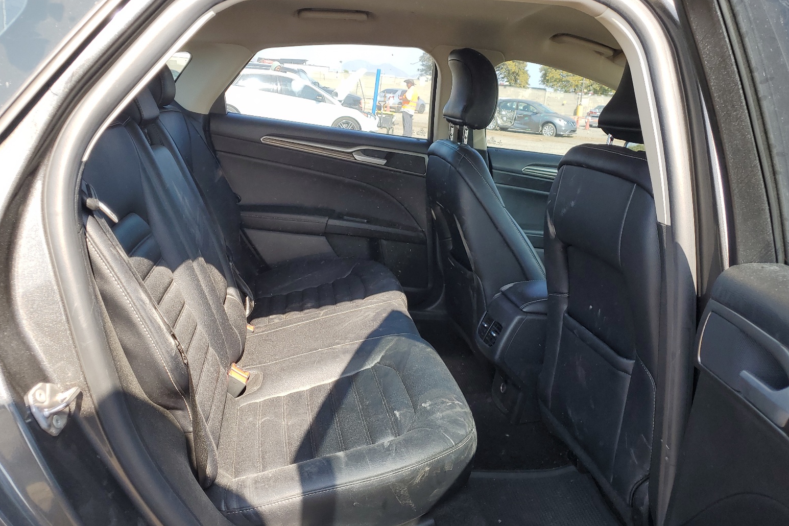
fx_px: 614
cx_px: 403
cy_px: 274
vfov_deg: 46.4
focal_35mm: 28
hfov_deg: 65.5
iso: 50
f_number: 1.5
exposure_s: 1/400
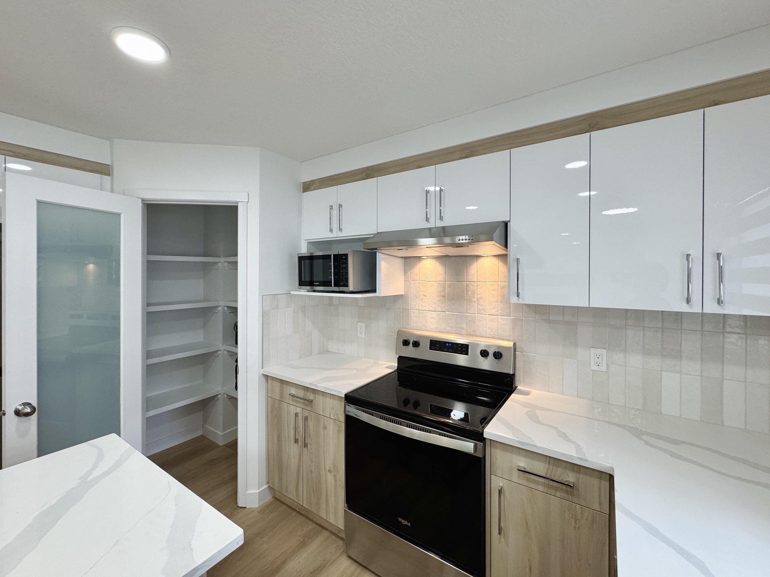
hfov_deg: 98.1
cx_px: 371
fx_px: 334
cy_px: 276
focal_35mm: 15
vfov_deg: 81.7
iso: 160
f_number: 2.2
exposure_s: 1/120
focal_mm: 2.22
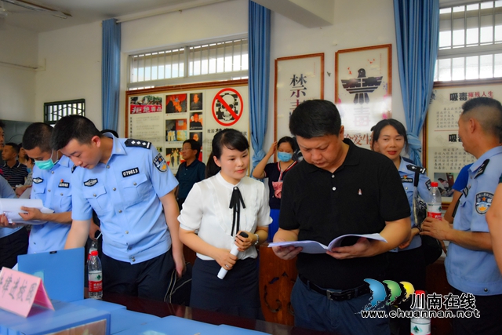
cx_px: 251
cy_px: 168
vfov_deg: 35.5
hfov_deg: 51.3
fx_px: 523
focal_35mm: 38
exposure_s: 1/250
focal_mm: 25
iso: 3200
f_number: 4
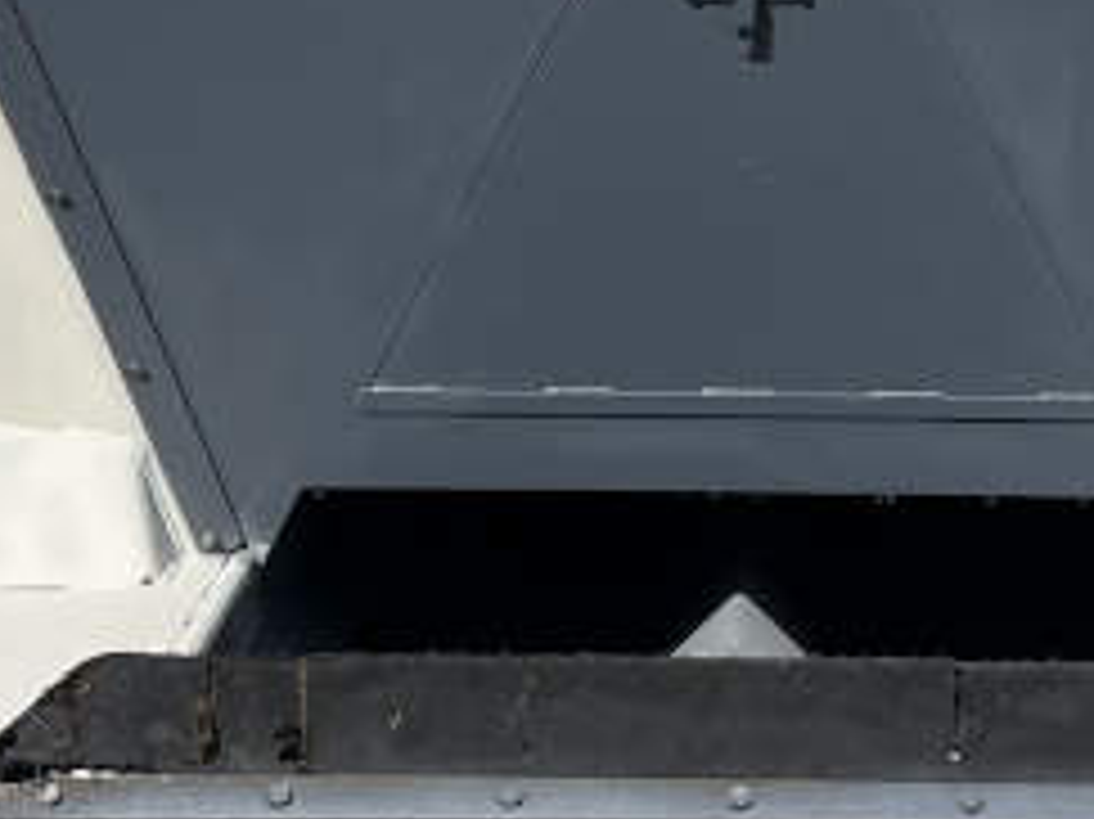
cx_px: 720
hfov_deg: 18.3
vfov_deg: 13.7
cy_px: 112
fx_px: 3380
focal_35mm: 107
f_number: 1.5
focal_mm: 5.7
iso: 50
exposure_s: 1/9434
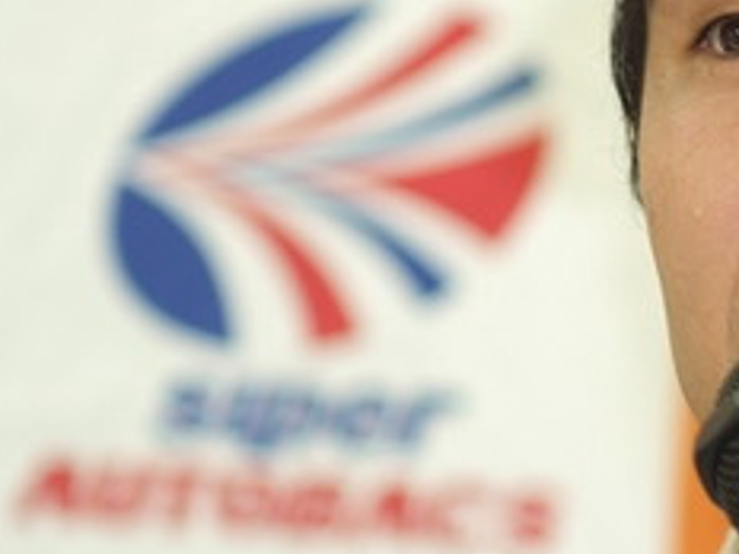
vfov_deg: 3.2
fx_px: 10055
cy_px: 255
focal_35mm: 471
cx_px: 921
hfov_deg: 4.2
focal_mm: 105
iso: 400
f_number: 2.5
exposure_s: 1/70
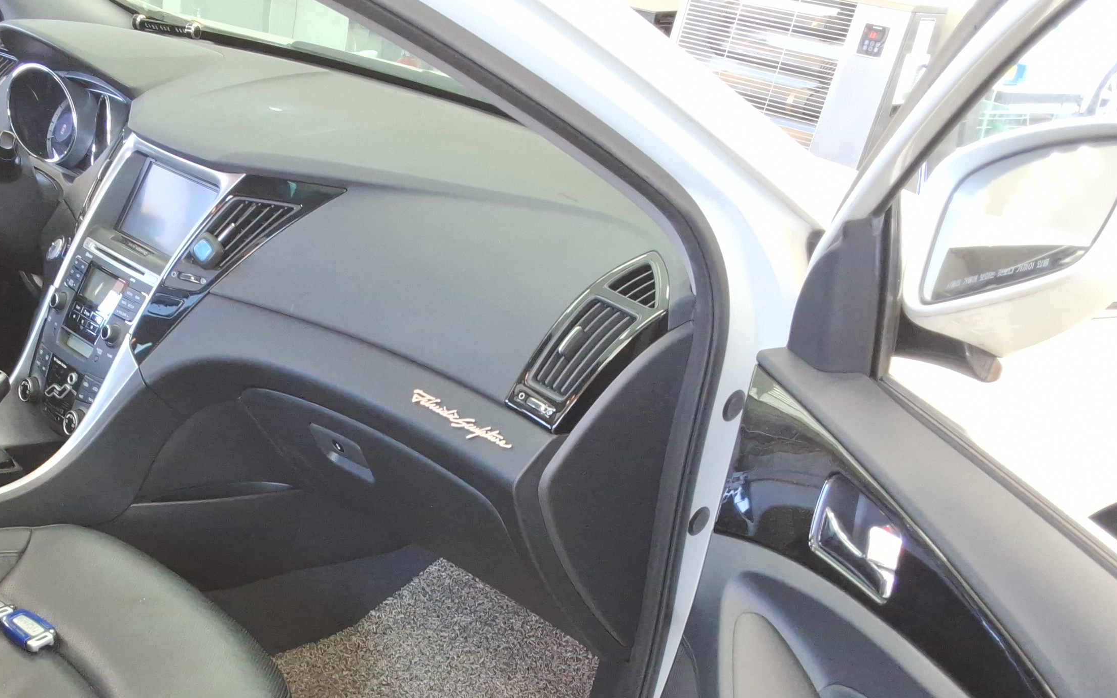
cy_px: 580
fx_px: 1339
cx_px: 320
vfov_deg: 28.4
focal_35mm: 44
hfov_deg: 44.2
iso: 92
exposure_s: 1/40
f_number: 1.9
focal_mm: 2.91
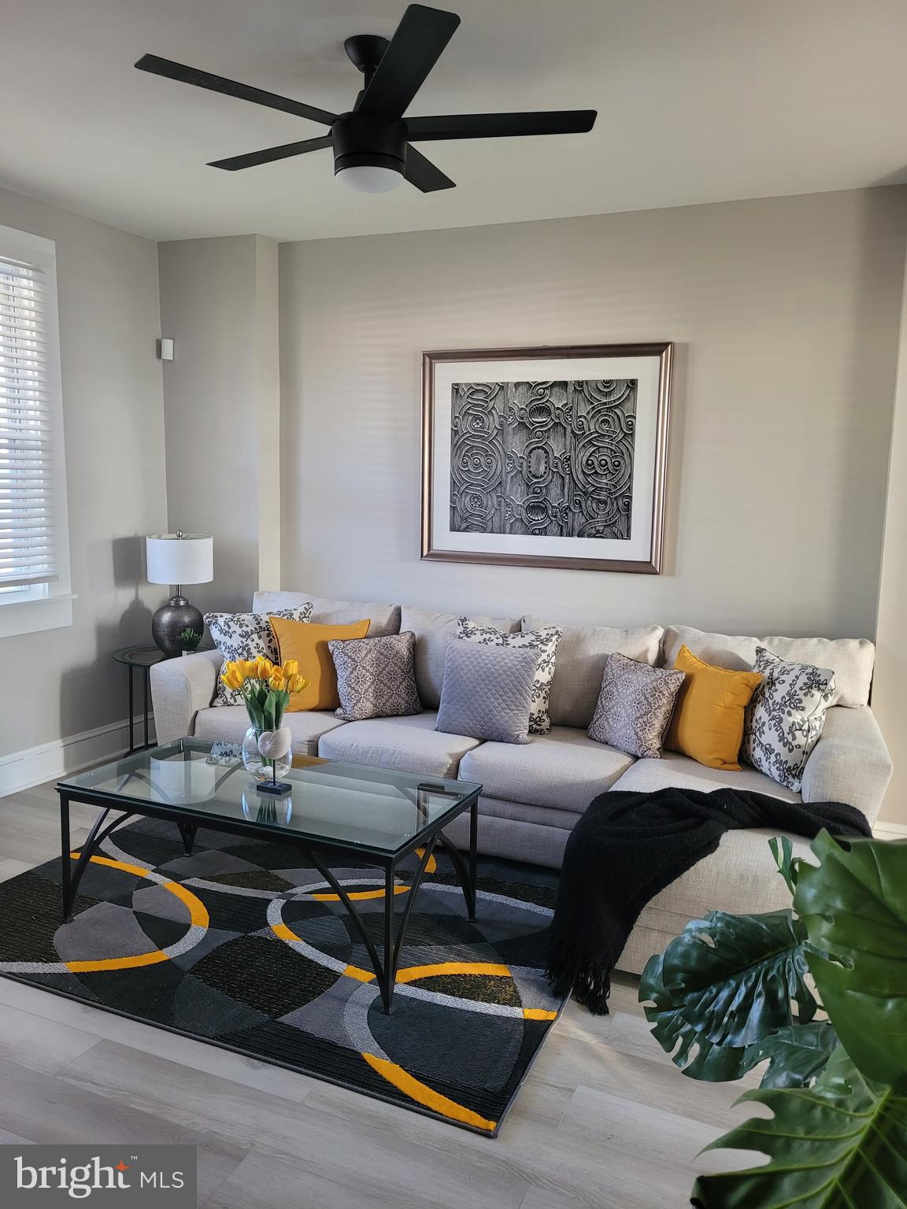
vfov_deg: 67.3
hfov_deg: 53.1
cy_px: 604
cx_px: 454
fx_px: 908
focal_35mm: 26
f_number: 1.8
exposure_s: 1/40
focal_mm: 5.4
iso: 250
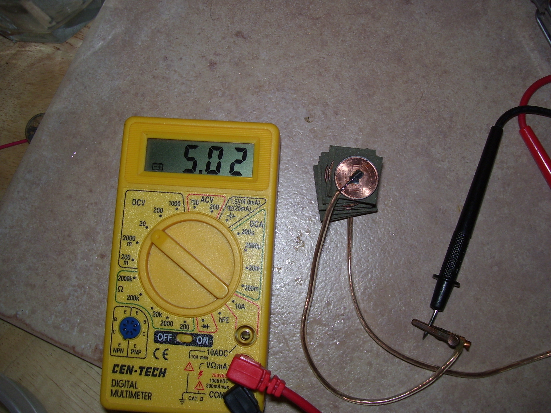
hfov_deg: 51.4
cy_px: 206
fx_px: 573
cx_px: 276
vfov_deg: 39.7
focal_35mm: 36
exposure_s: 1/60
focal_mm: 6
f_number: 2.7
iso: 80
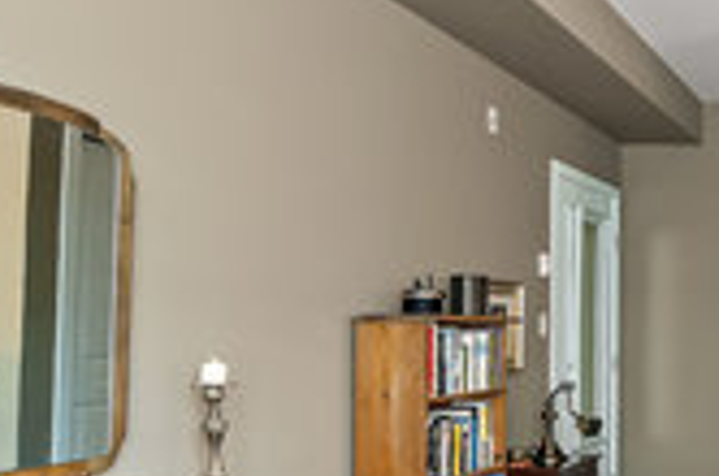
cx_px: 912
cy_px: 333
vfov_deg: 31.4
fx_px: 837
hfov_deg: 34.5
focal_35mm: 42
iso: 400
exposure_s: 1.6
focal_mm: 16
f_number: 7.1
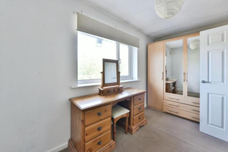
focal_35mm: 14
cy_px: 76
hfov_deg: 104.2
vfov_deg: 81.3
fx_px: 89
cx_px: 114
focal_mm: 14
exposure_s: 1/15
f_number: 11
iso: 900
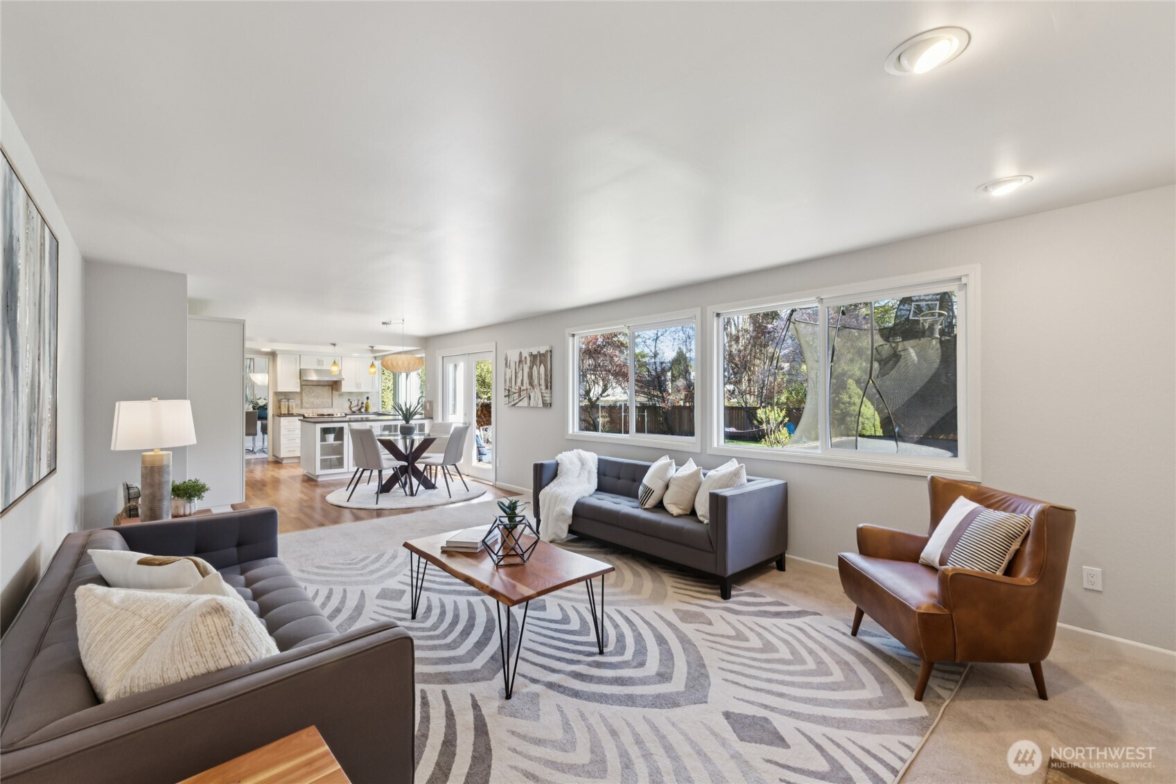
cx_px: 588
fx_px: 490
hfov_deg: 100.4
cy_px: 392
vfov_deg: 77.3
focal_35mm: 15
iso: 250
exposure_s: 1/13
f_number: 9
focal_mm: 10
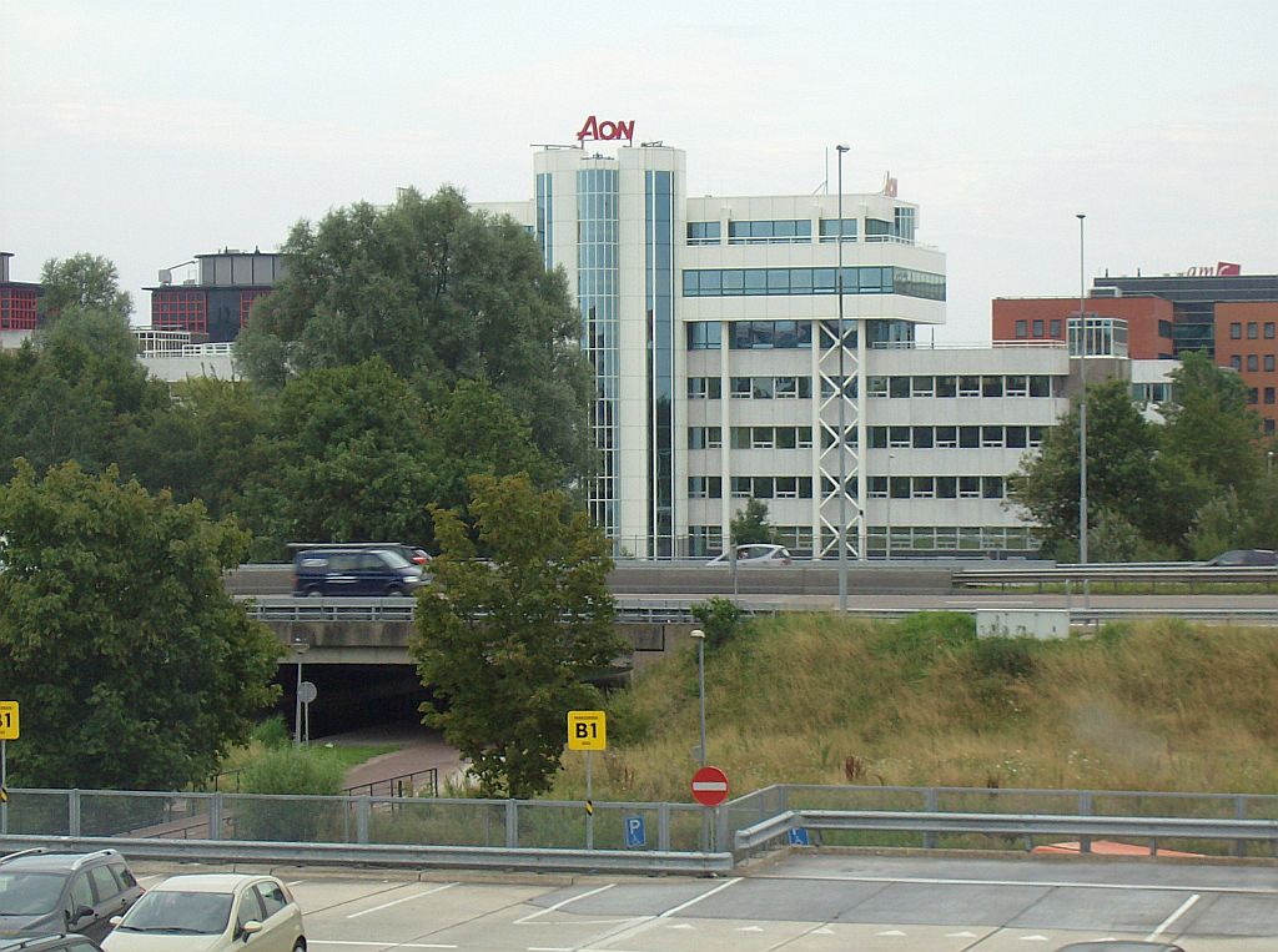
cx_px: 639
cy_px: 476
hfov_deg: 18.3
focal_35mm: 108
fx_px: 3978
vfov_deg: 13.7
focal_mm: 18
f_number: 4.8
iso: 104
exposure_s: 1/134
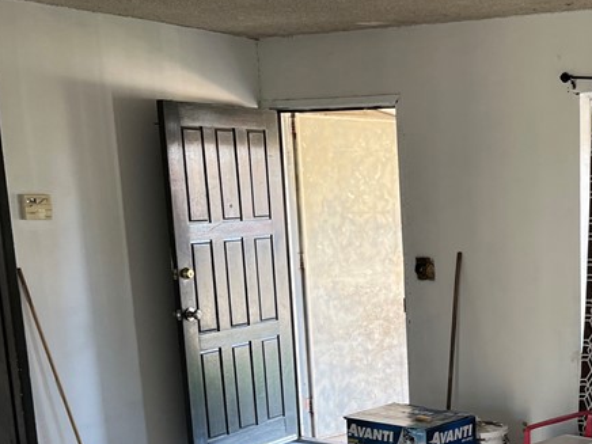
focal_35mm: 61
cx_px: 600
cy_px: 437
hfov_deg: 29.5
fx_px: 1043
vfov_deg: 23.1
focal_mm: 5.1
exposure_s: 1/60
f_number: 1.6
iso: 64
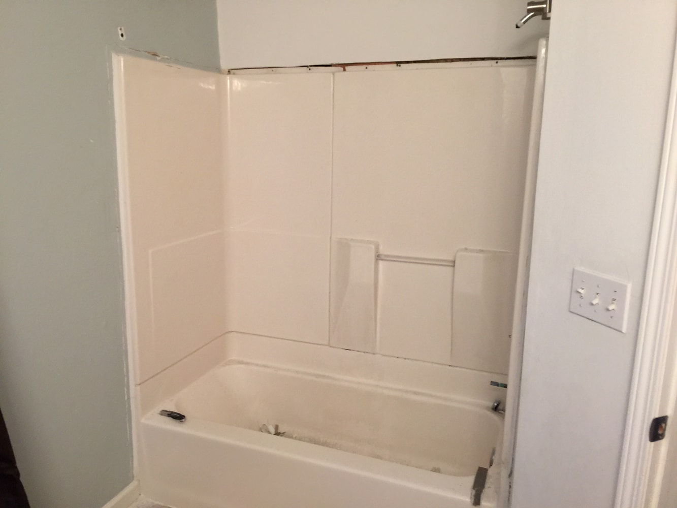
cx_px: 338
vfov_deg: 48.2
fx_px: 567
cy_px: 254
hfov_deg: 61.7
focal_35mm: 29
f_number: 2.2
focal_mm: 4.15
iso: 50
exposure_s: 1/15
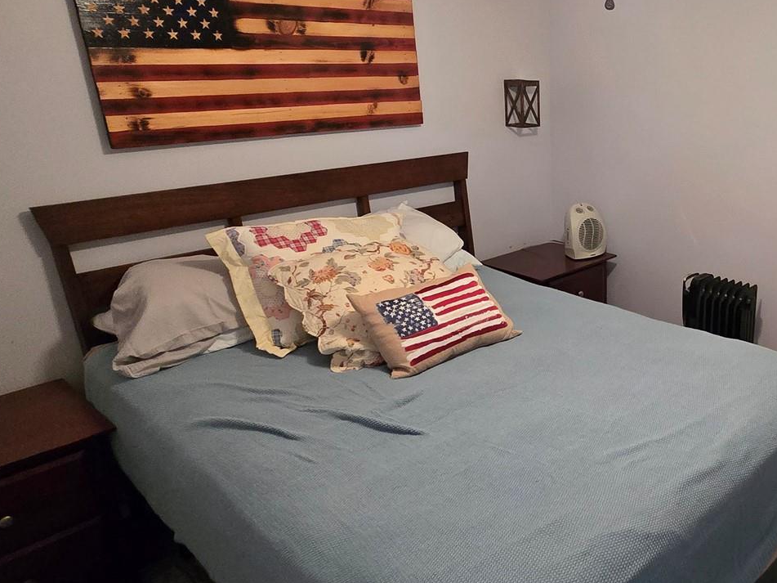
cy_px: 317
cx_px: 628
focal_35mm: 28
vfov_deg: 49.7
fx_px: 628
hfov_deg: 58.3
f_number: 2.2
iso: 1000
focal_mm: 2.2
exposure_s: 1/60
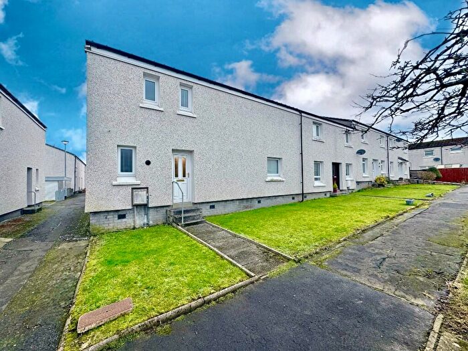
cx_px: 234
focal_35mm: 14
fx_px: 189
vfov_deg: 85.7
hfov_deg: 102.1
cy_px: 176
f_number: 2.2
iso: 64
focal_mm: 2.22
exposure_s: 1/99
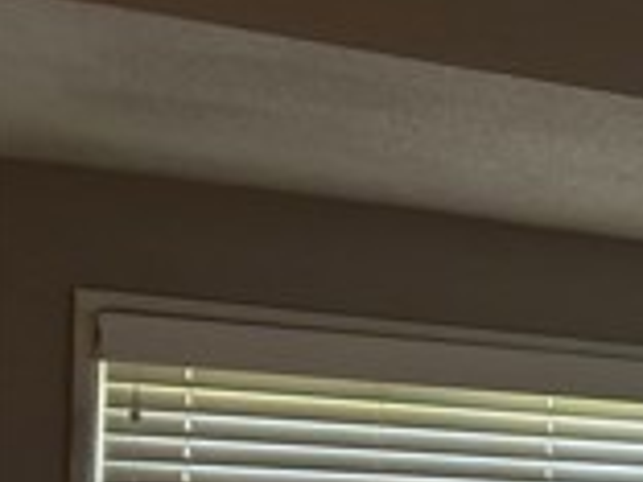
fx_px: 1988
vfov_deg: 13.4
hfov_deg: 14.9
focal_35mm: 107
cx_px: 1302
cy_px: 581
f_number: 1.5
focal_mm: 5.7
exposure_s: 1/60
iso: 160
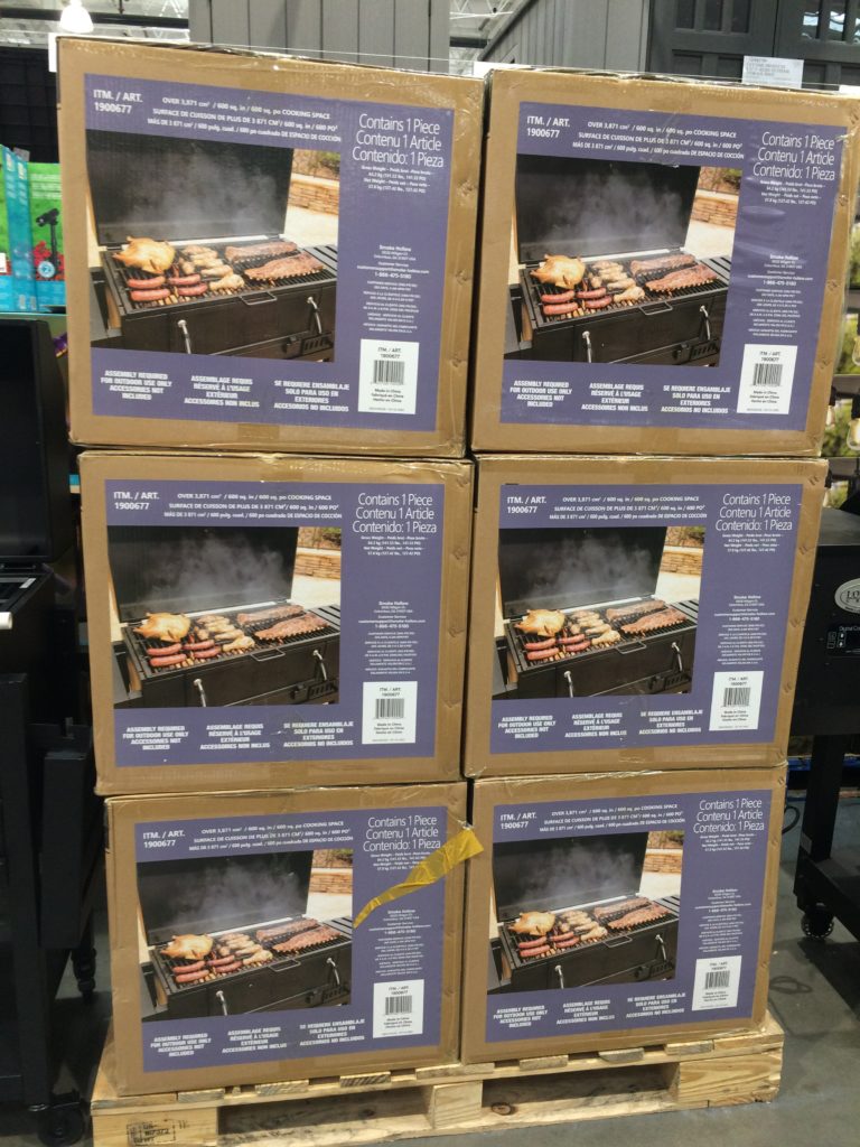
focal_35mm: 29
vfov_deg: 61.7
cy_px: 574
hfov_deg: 48.2
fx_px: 961
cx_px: 430
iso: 100
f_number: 2.2
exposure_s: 1/30
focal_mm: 4.15
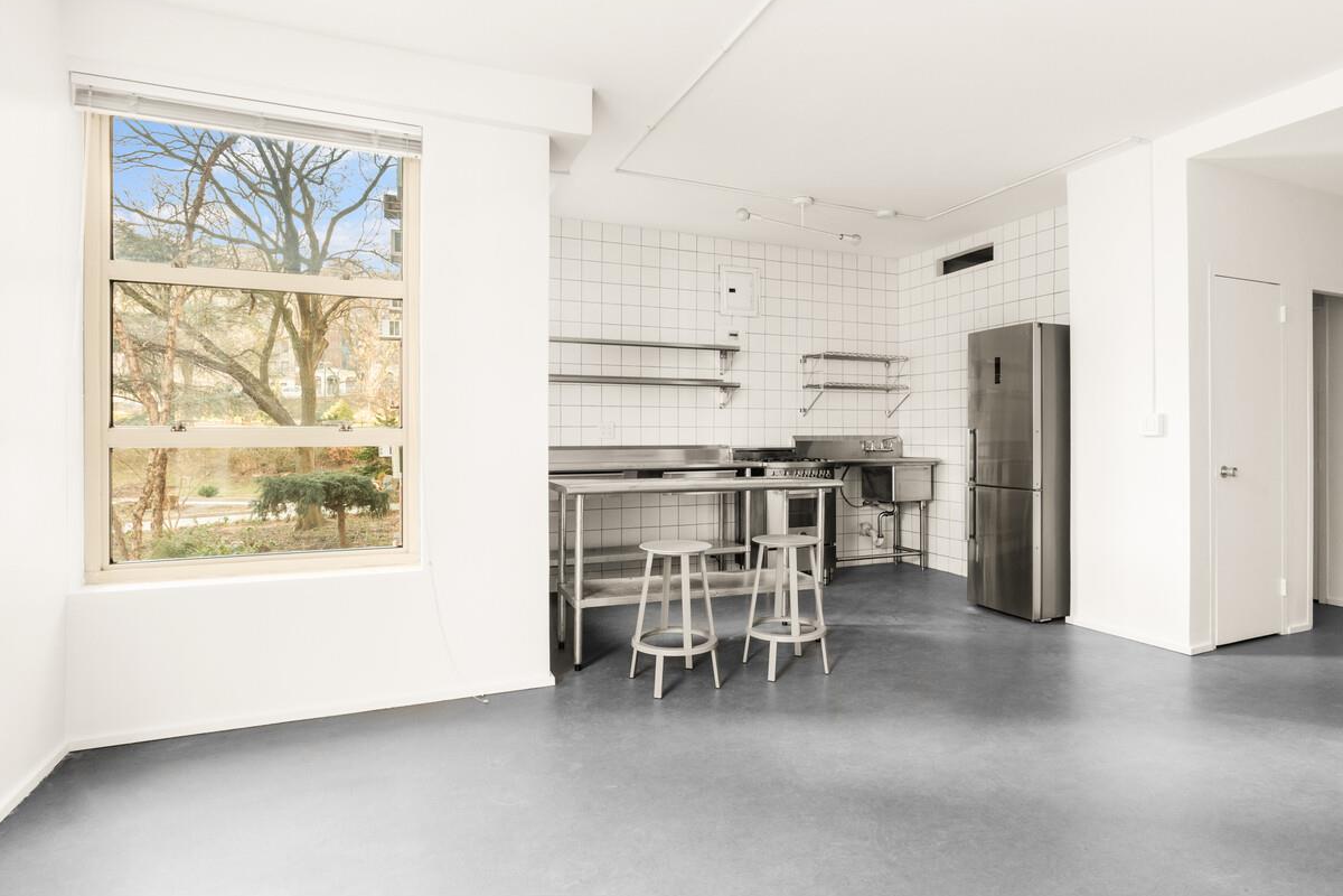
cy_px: 424
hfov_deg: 83.9
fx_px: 746
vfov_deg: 61.9
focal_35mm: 20
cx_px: 714
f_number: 11
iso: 320
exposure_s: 1/1.25
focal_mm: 16
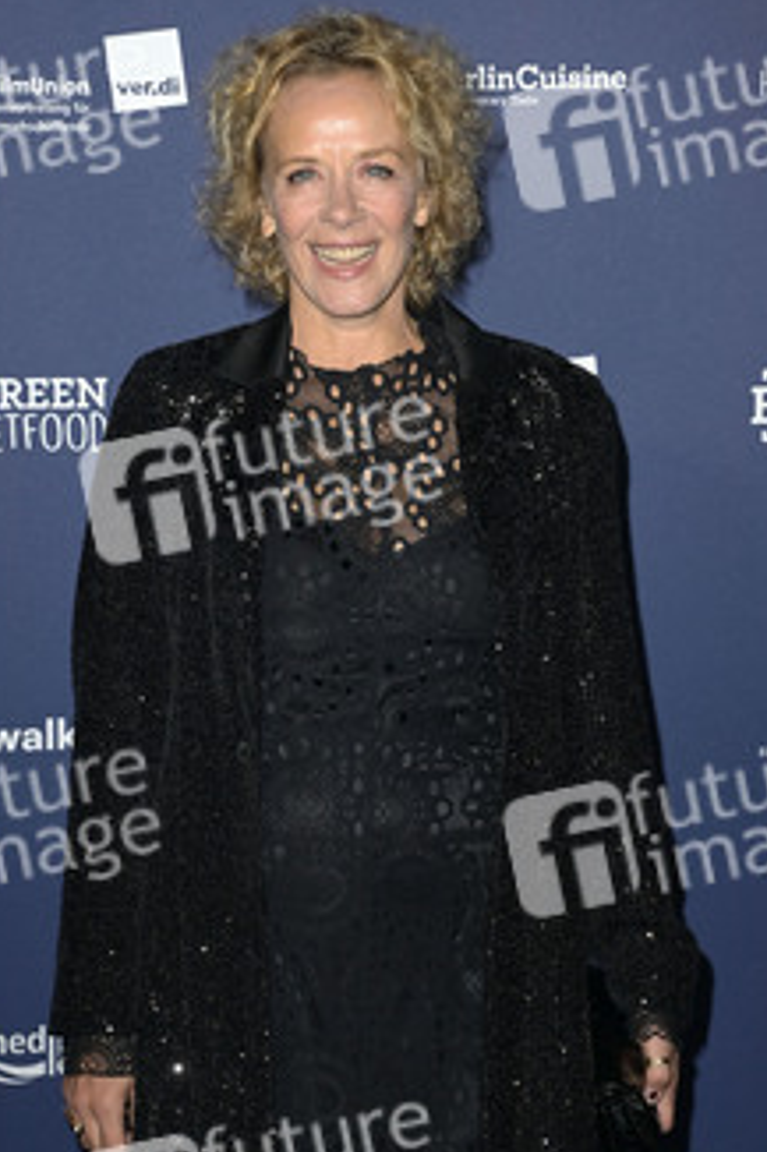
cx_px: 364
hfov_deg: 14.8
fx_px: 2943
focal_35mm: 92
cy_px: 657
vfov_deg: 22.1
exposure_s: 1/250
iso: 800
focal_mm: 75
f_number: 5.6
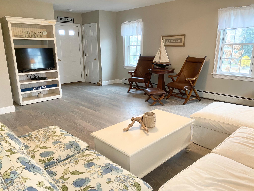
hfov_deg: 67.3
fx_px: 191
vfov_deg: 53.1
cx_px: 127
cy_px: 96
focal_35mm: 26
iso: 160
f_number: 1.8
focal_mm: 4.25
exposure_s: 1/60
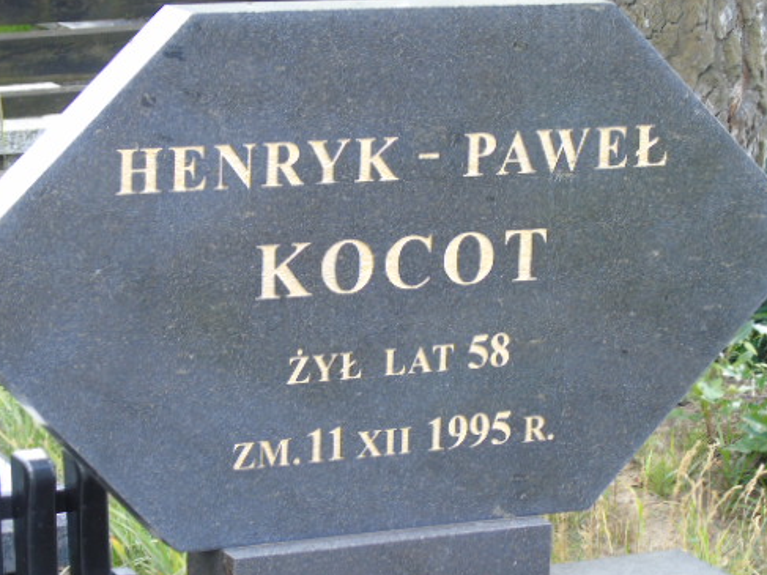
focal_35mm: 142
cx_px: 403
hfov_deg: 13.9
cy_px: 280
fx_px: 3146
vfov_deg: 10.4
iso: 100
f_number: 4.4
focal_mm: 19
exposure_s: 1/30
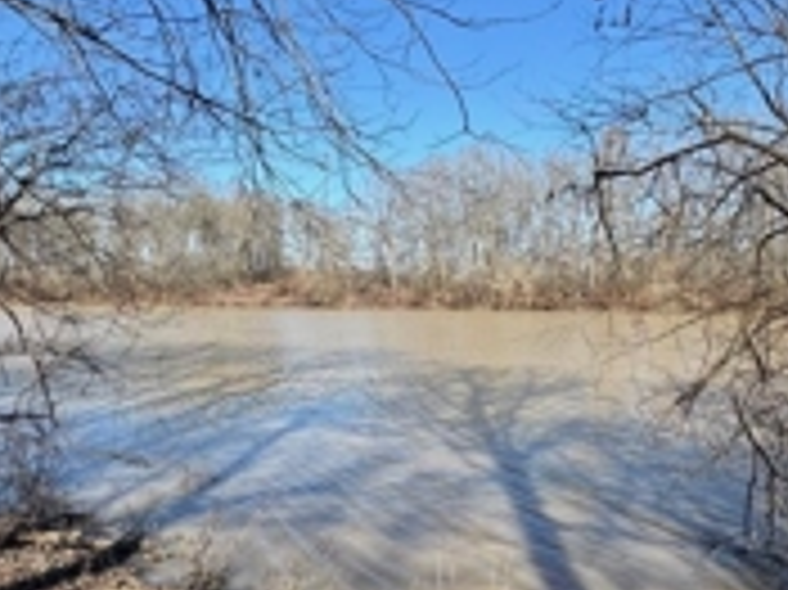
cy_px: 387
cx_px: 405
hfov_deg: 56.8
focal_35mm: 32
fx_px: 728
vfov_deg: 43.6
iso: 50
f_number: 2.2
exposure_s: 1/1420
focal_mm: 2.22
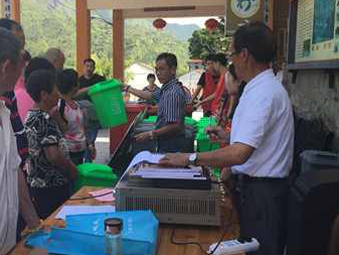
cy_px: 95
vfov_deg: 33.4
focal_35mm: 43
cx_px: 122
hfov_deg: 43.4
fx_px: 421
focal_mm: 4.15
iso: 25
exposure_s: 1/394
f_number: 2.2
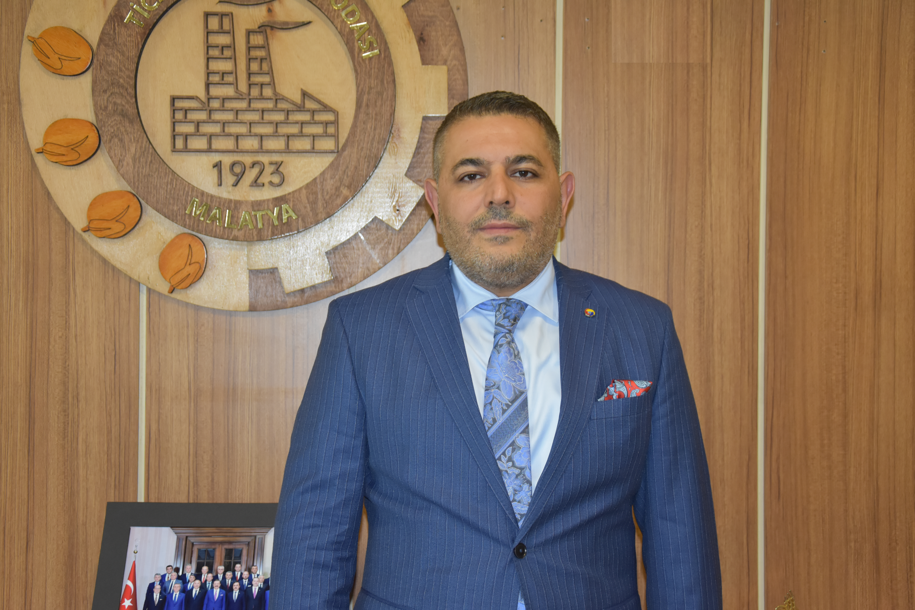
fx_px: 1525
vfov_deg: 22.6
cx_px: 458
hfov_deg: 33.4
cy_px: 305
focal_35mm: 60
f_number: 4.5
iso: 1250
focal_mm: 40
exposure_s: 1/60
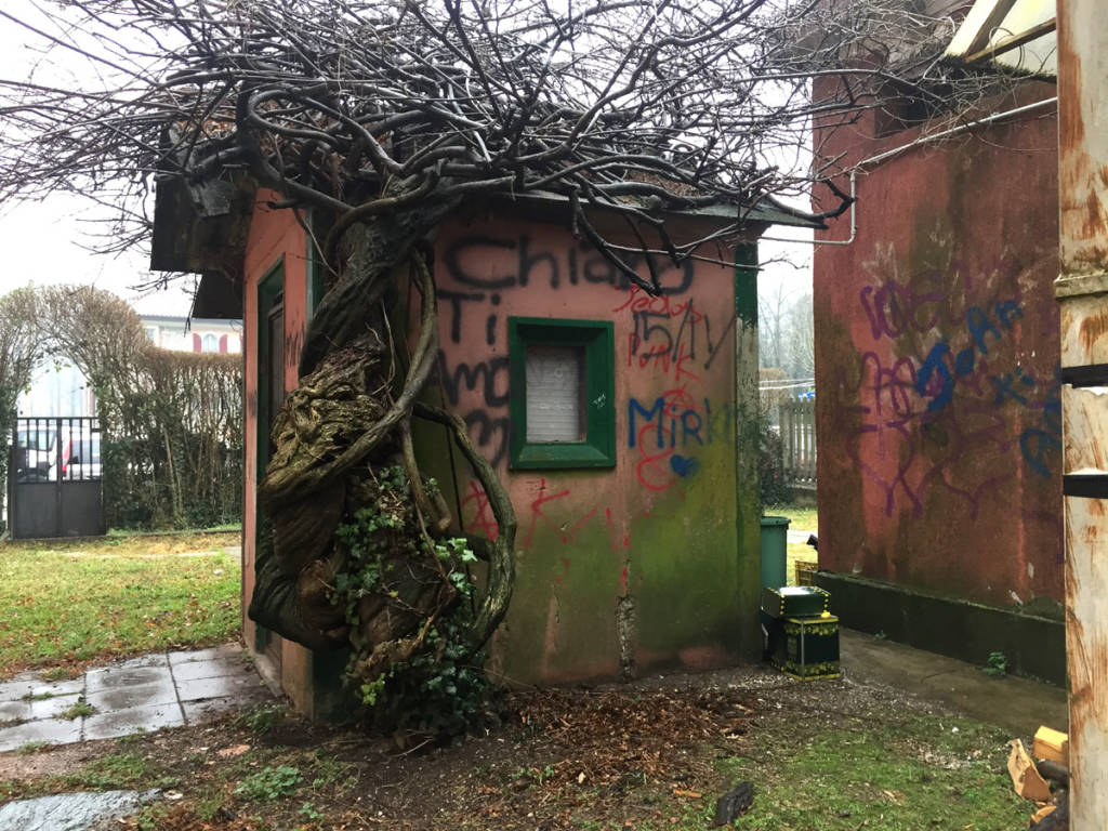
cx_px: 554
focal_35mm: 29
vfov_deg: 48.2
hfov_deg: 61.7
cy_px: 416
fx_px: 928
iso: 80
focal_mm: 4.15
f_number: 2.2
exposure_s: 1/33
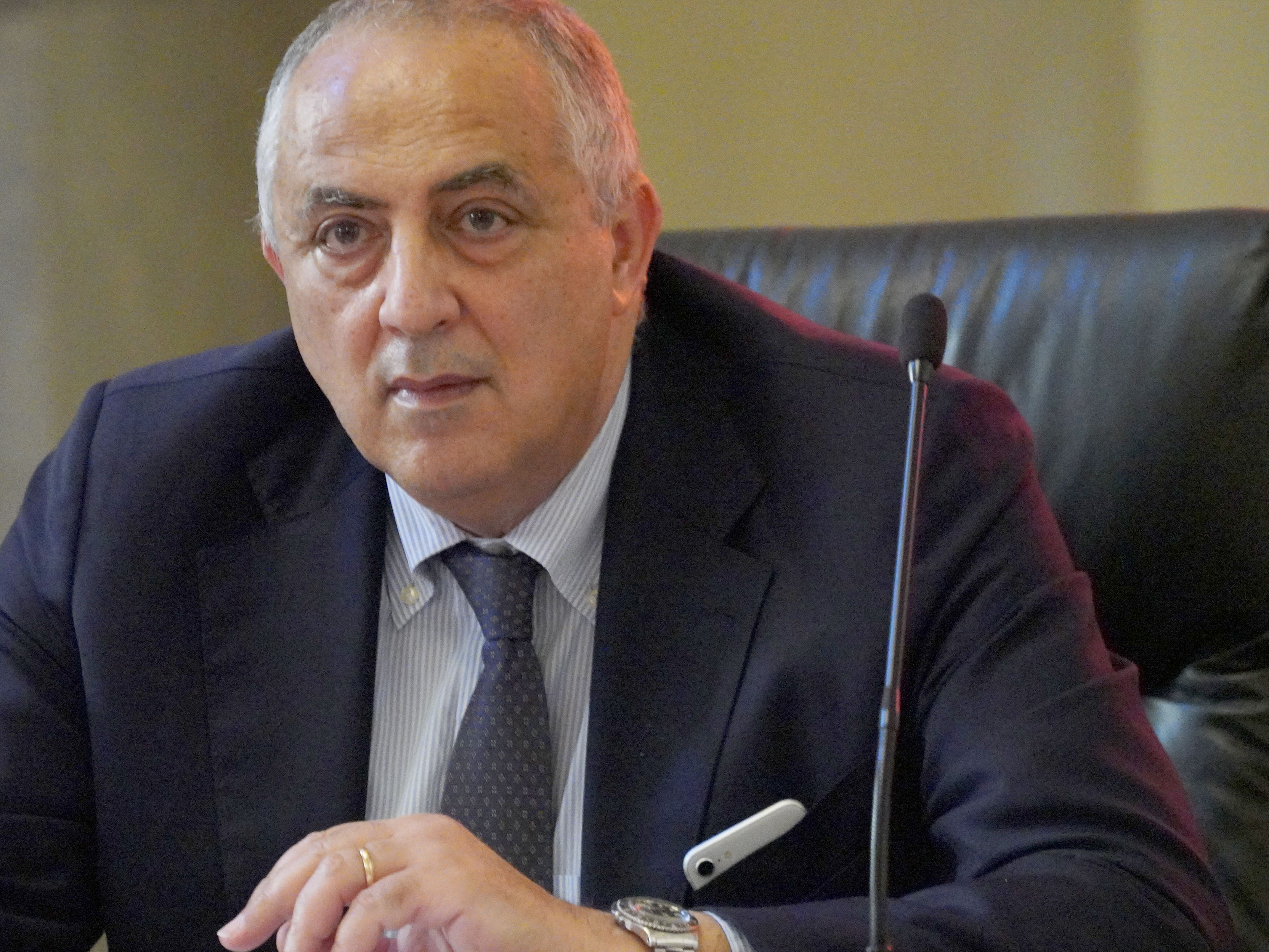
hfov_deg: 3.8
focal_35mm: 515
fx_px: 18880
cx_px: 593
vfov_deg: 2.9
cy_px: 557
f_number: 5.6
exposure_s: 1/160
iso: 16000
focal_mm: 345
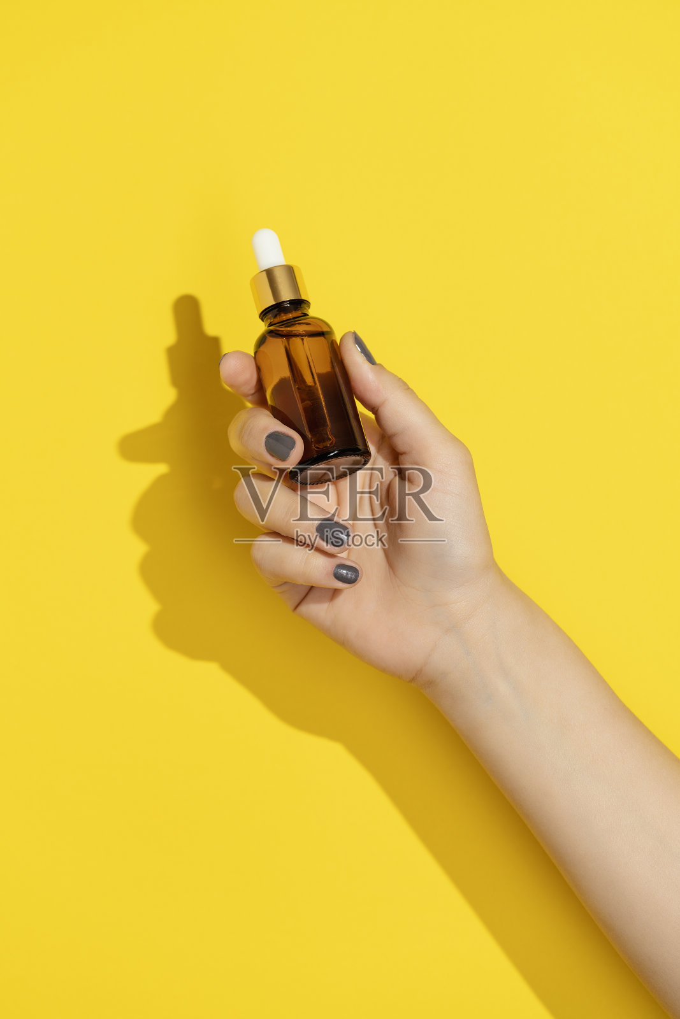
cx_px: 340
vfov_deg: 22.6
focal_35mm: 90
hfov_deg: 15.2
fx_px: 2549
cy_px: 510
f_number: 5
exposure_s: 1/100
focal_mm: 90
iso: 100
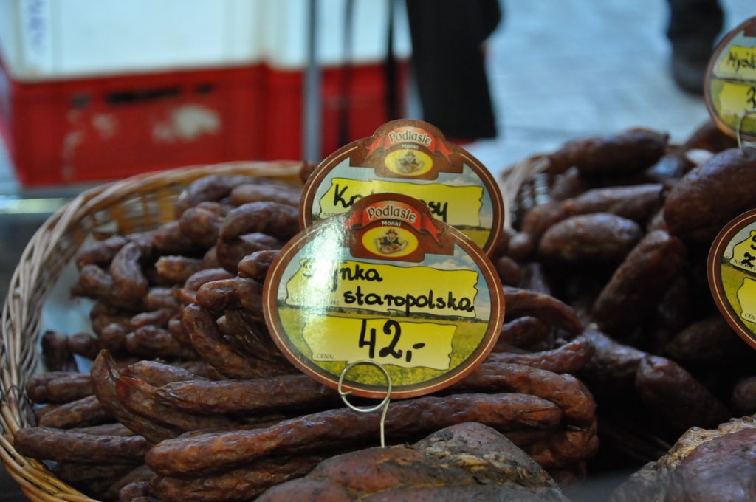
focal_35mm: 68
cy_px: 251
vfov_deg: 20.1
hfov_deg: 29.9
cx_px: 378
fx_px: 1416
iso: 2000
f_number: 4.8
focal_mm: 45
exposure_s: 1/40
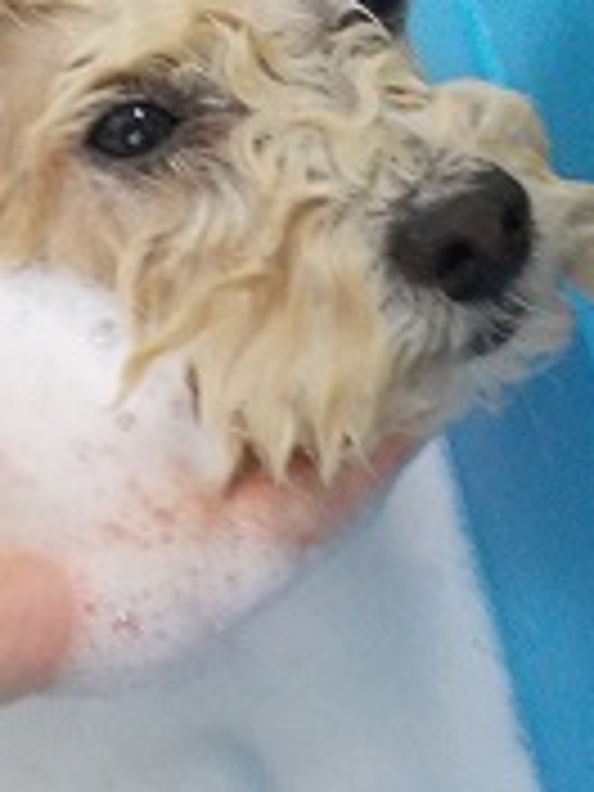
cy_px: 4
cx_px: 171
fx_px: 1556
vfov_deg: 27.0
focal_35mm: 68
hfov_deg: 21.5
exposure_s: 1/50
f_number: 3.3
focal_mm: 4.1
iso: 800
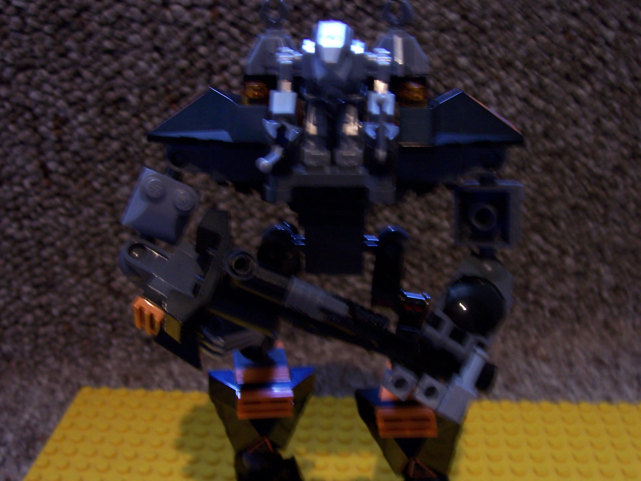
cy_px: 240
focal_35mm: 42
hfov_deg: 44.8
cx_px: 320
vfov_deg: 34.3
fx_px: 778
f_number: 3
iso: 160
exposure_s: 1/8
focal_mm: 7
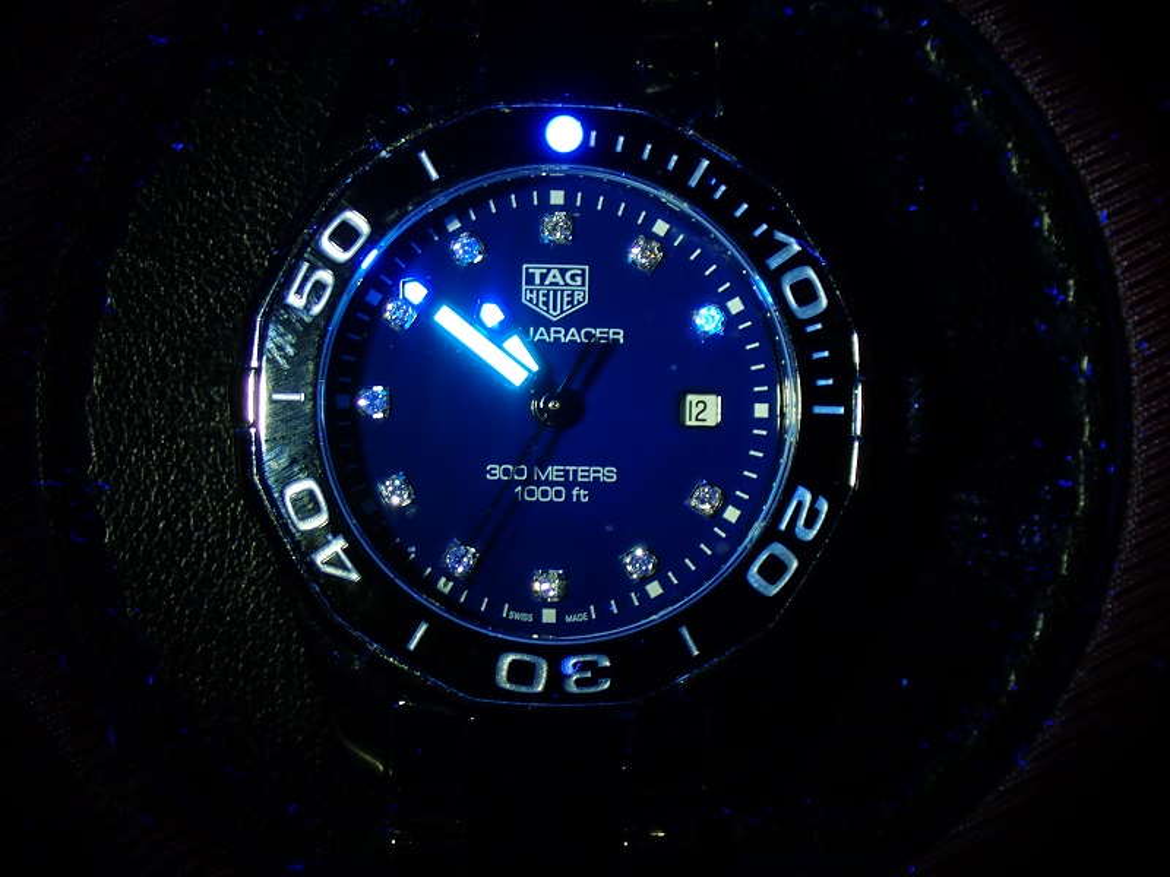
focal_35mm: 100
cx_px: 585
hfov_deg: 19.6
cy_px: 438
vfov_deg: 14.8
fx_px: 3380
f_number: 6.3
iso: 100
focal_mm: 18
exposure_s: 1
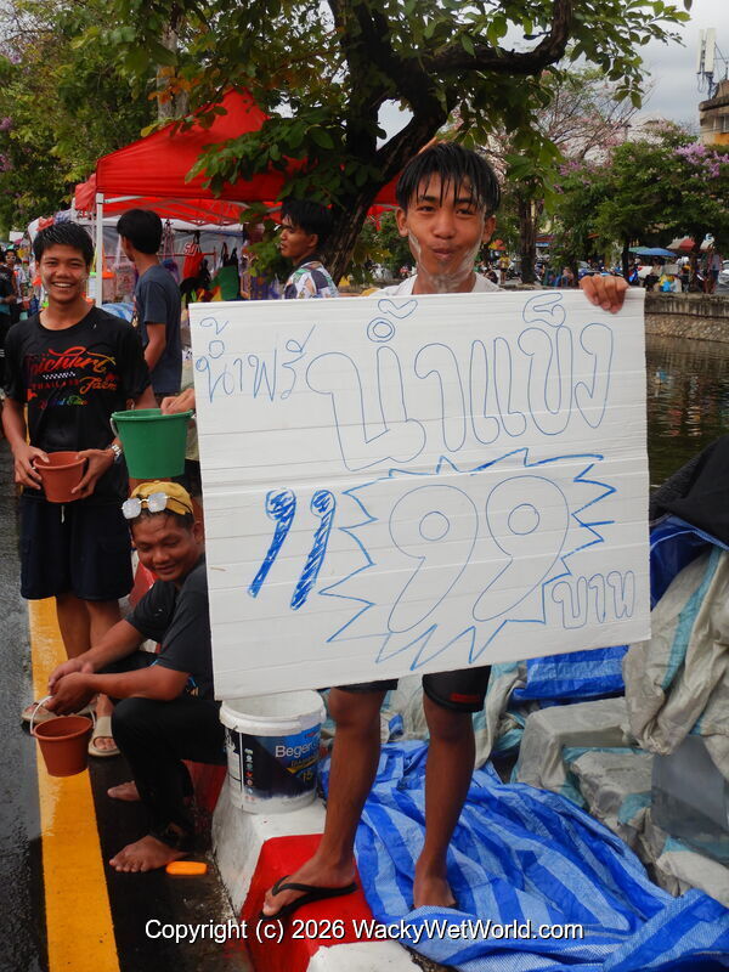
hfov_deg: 32.9
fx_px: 1235
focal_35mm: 44
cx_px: 364
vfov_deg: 42.9
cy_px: 486
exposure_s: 1/250
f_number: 4.3
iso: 125
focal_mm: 7.8
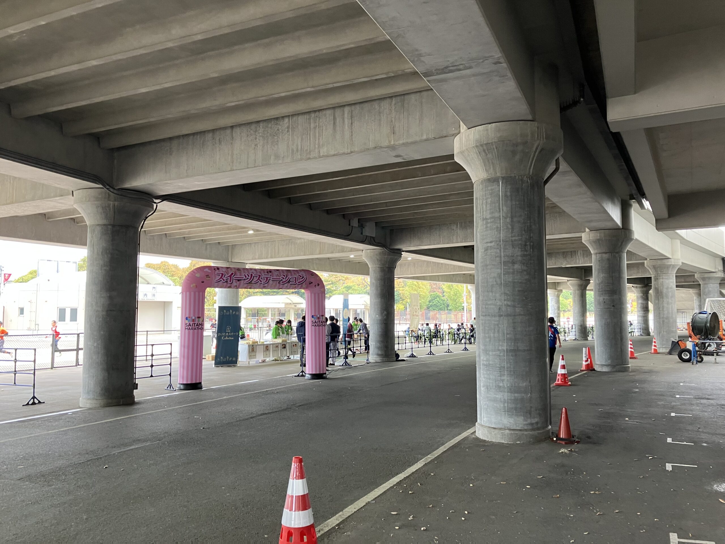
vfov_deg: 49.7
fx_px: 586
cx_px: 362
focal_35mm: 28
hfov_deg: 63.4
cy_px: 272
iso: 80
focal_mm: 3.99
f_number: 1.8
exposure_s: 1/76
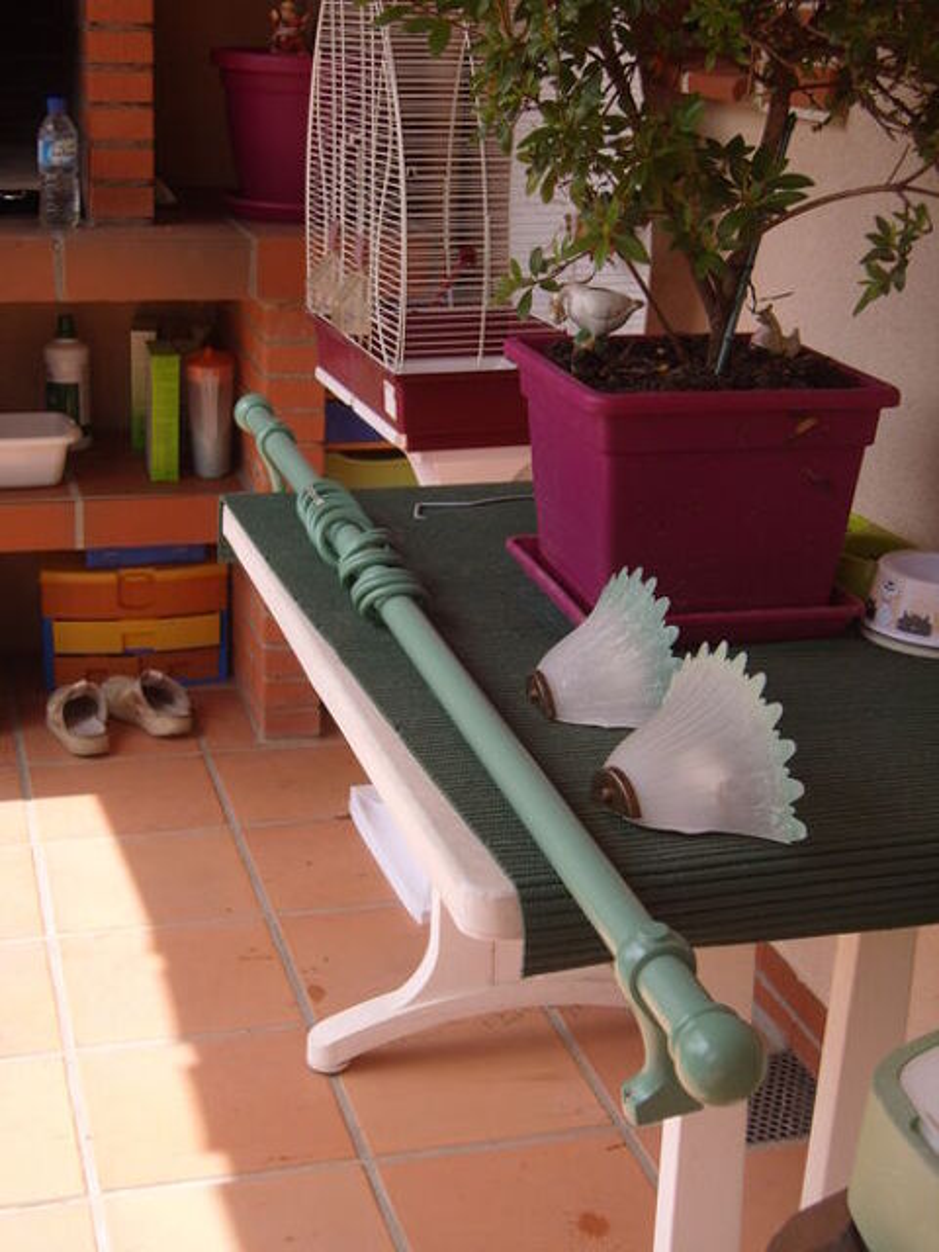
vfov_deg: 36.2
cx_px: 470
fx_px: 1917
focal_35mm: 53
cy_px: 626
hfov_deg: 27.5
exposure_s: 1/90
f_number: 8.8
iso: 80
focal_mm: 11
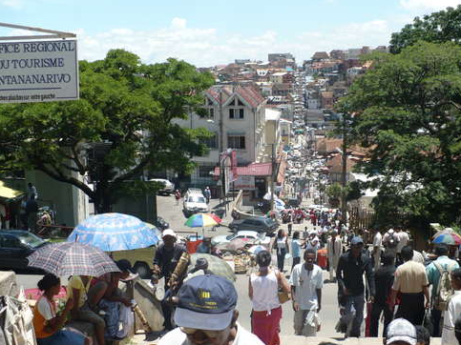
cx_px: 268
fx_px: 612
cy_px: 190
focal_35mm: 46
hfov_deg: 41.1
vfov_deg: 31.5
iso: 100
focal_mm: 6.1
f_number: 2.8
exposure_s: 1/1000
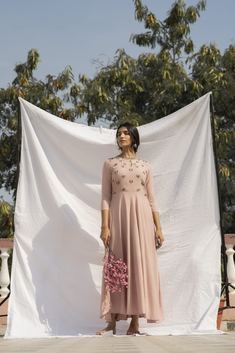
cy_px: 176
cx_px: 118
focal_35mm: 85
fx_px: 832
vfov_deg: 23.9
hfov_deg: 16.1
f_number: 4.5
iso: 100
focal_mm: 85
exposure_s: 1/800
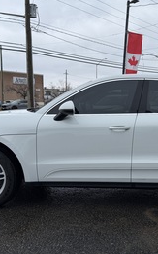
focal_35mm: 41
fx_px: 283
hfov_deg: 30.9
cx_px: 112
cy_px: 125
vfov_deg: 48.2
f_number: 1.78
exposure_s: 1/1618
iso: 80
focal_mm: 6.76
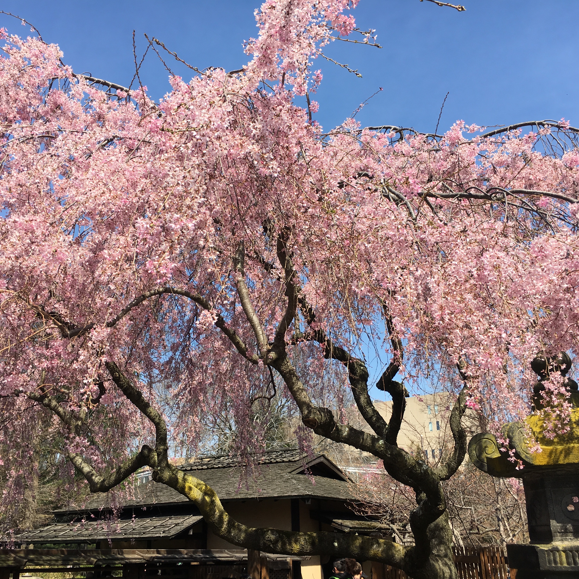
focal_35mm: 35
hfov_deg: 47.2
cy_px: 285
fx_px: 662
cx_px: 278
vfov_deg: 47.2
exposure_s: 1/1282
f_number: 2.2
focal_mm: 4.15
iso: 25
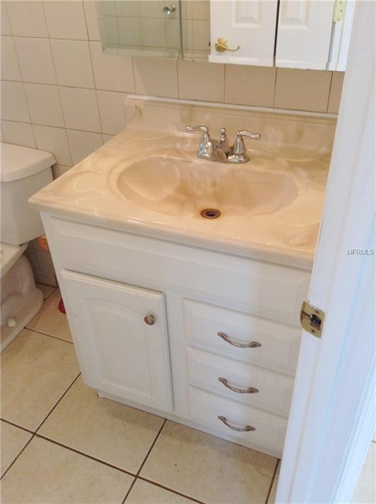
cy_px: 252
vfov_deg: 55.4
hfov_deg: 42.8
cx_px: 188
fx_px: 480
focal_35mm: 33
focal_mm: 3.3
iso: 50
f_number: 2.4
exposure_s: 1/24
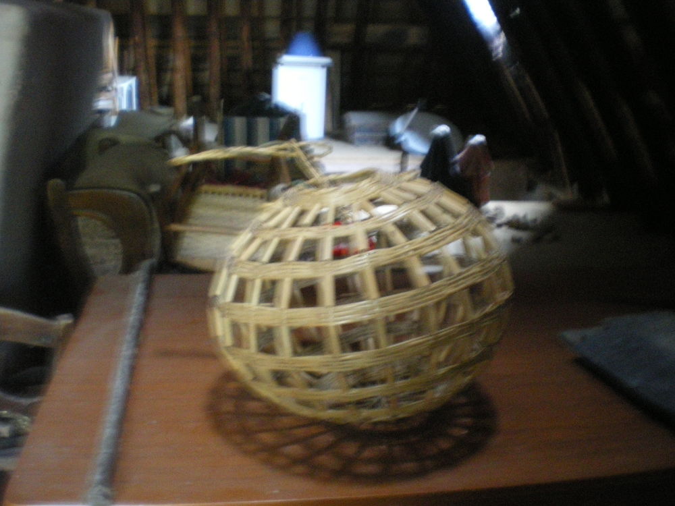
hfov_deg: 51.4
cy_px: 253
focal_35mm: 36
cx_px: 338
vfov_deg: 39.7
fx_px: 702
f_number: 3.1
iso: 800
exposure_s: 1/1.25
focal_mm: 6.3
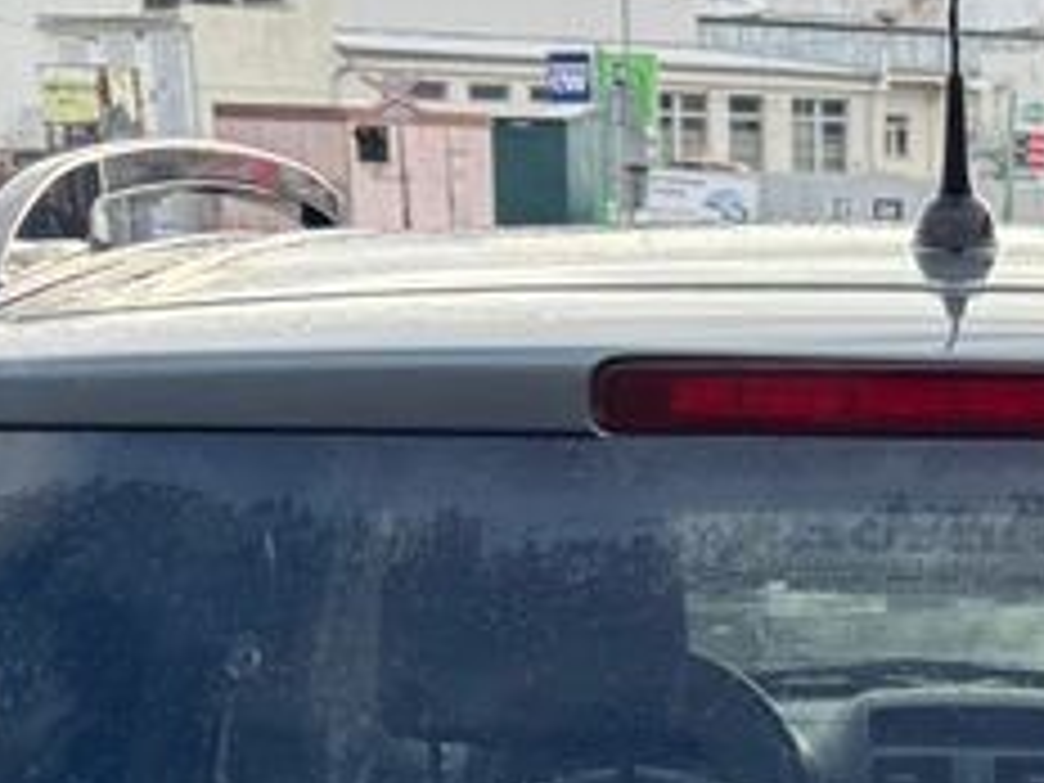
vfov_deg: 12.1
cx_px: 1030
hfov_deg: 18.1
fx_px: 3197
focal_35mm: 106
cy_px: 1674
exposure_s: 1/379
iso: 80
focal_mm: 6.76
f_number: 1.78
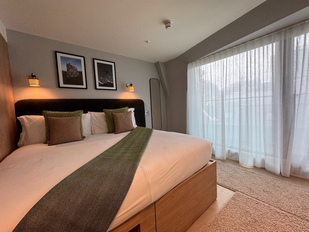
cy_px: 116
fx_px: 125
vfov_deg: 85.7
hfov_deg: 102.1
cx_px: 154
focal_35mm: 14
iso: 100
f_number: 2.2
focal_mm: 2.22
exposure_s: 1/100
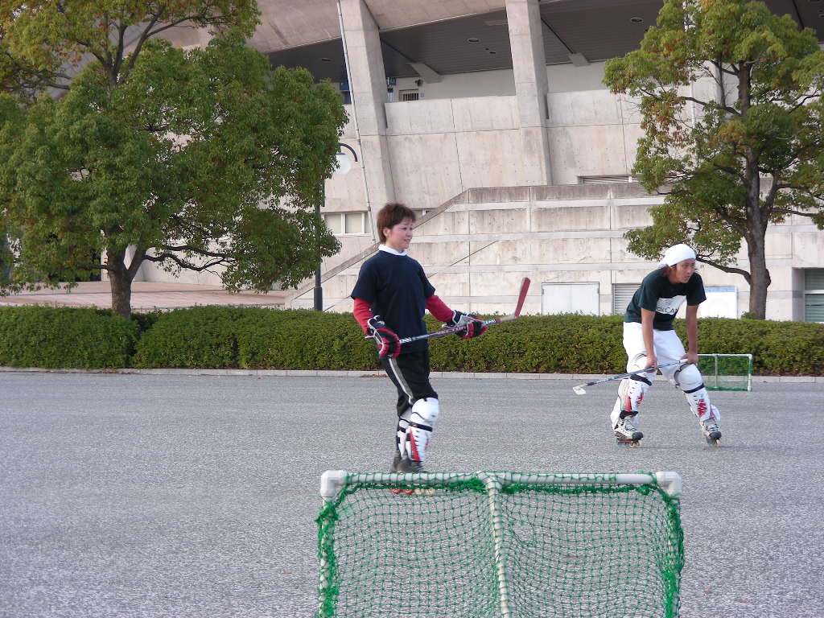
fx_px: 3047
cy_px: 309
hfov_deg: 15.4
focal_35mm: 128
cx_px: 412
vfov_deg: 11.6
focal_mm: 21.3
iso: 50
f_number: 3.5
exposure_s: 1/65.7
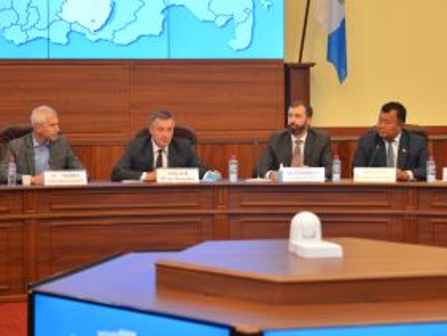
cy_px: 142
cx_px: 269
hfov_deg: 17.5
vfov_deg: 13.2
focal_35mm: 112
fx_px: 1447
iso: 800
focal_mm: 78
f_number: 4
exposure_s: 1/60
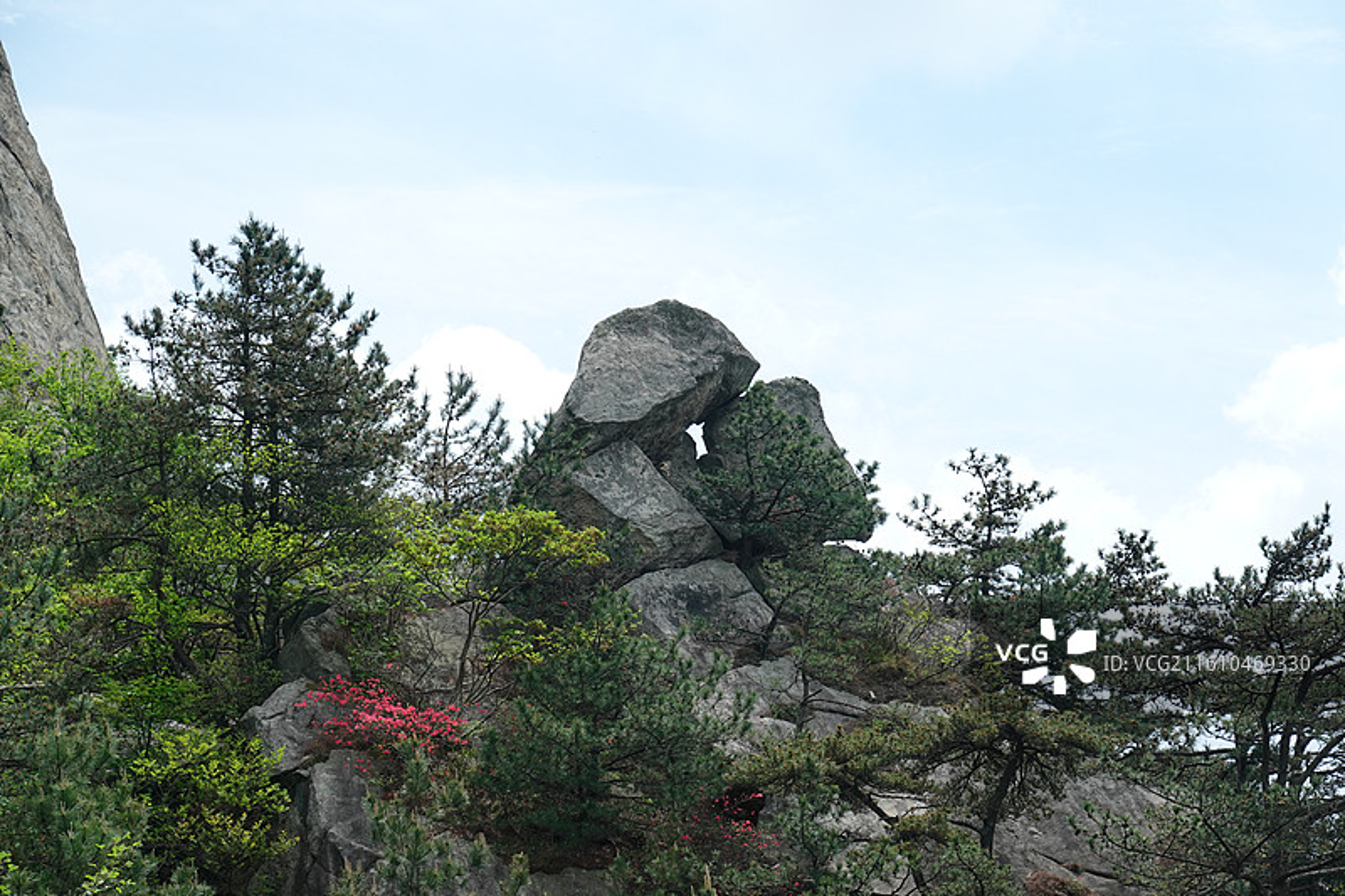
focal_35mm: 85
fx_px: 3175
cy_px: 448
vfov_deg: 16.1
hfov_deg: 23.9
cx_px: 672
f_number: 5.6
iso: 125
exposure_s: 1/500
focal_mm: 31.46
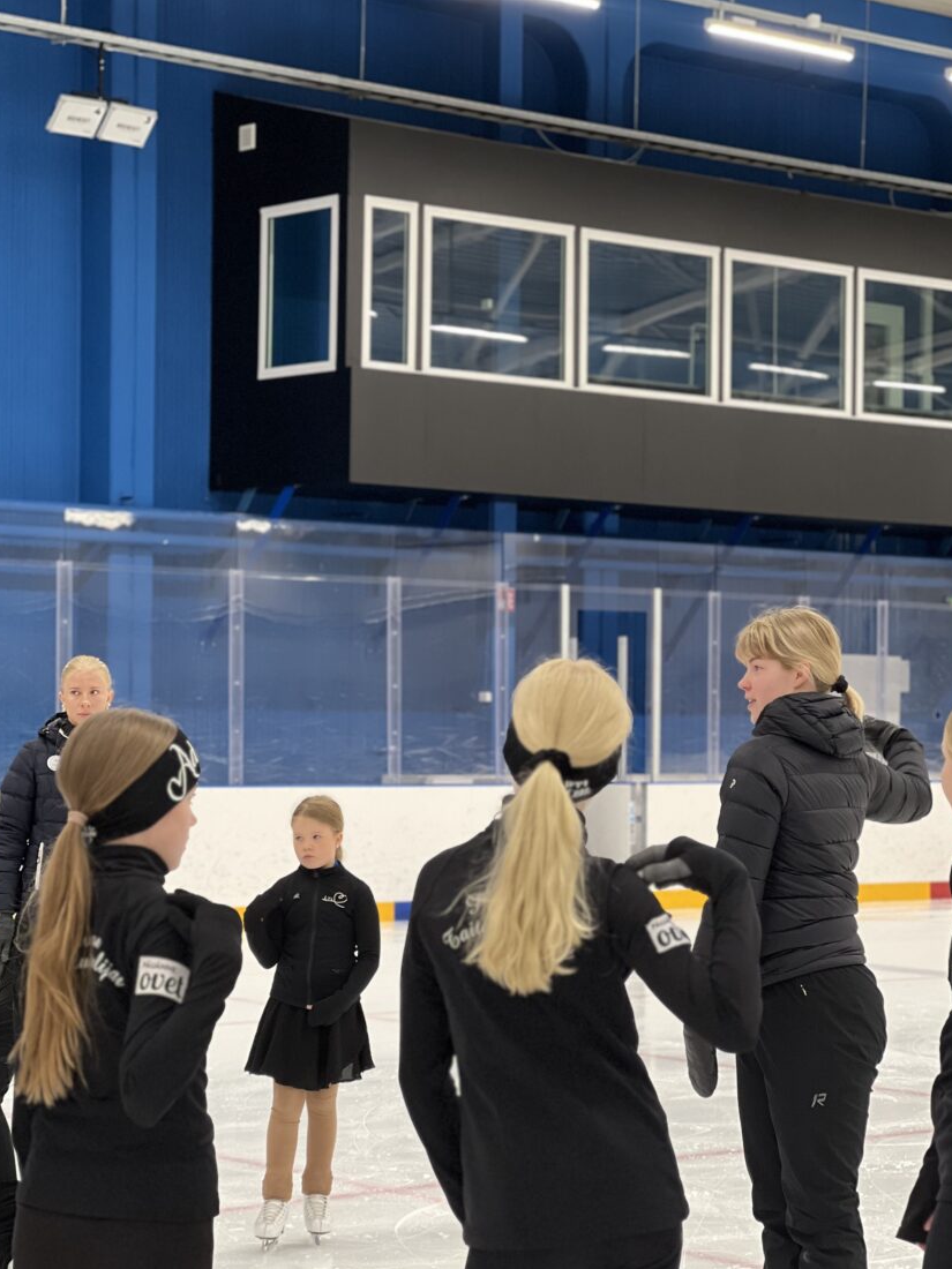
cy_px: 673
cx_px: 489
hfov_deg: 17.6
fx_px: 3080
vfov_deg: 23.3
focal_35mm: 84
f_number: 2.8
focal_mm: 9
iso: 125
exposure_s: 1/50
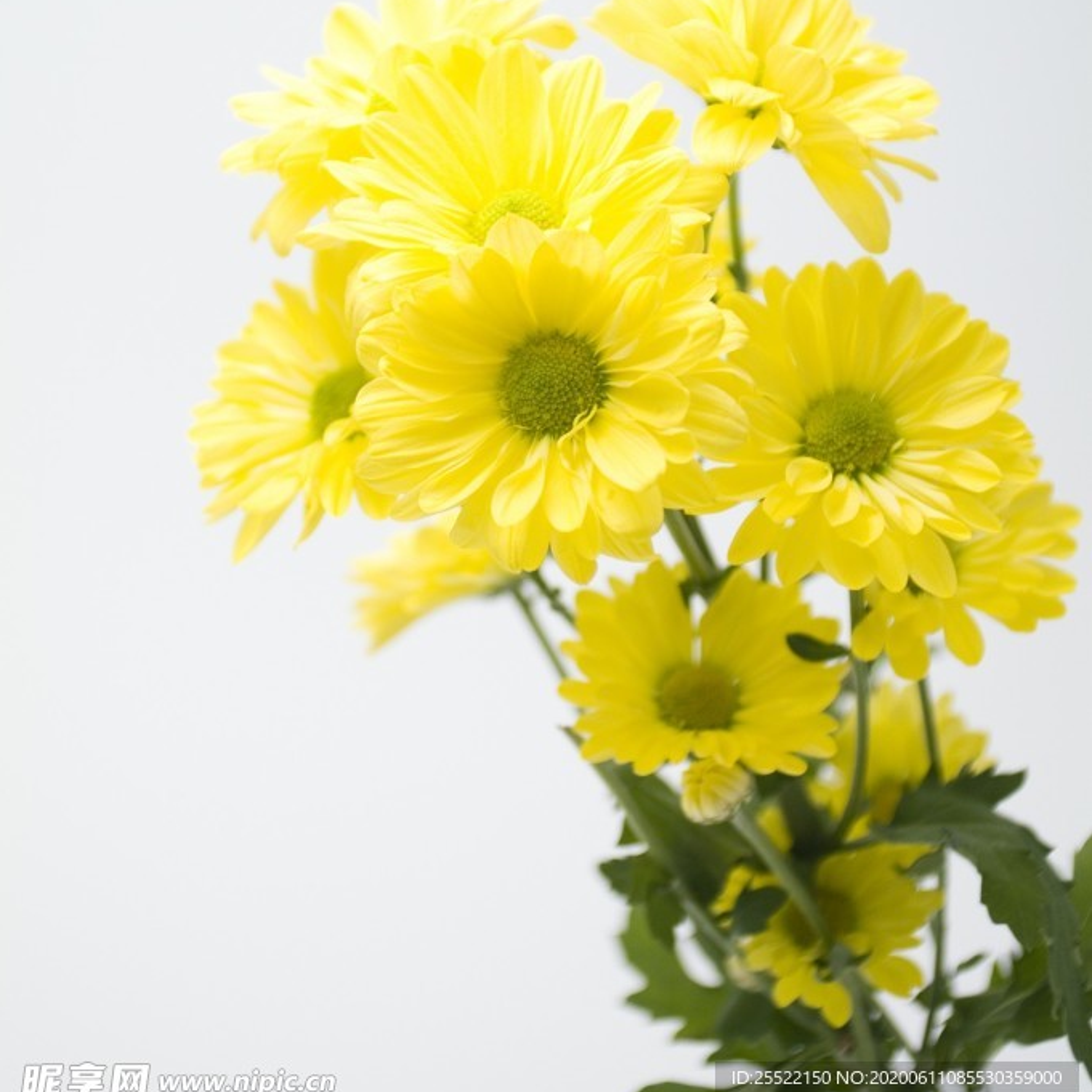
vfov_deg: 18.0
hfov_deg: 18.1
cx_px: 546
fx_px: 3426
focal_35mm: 96
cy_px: 289
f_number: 3.3
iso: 200
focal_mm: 50
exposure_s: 1/30
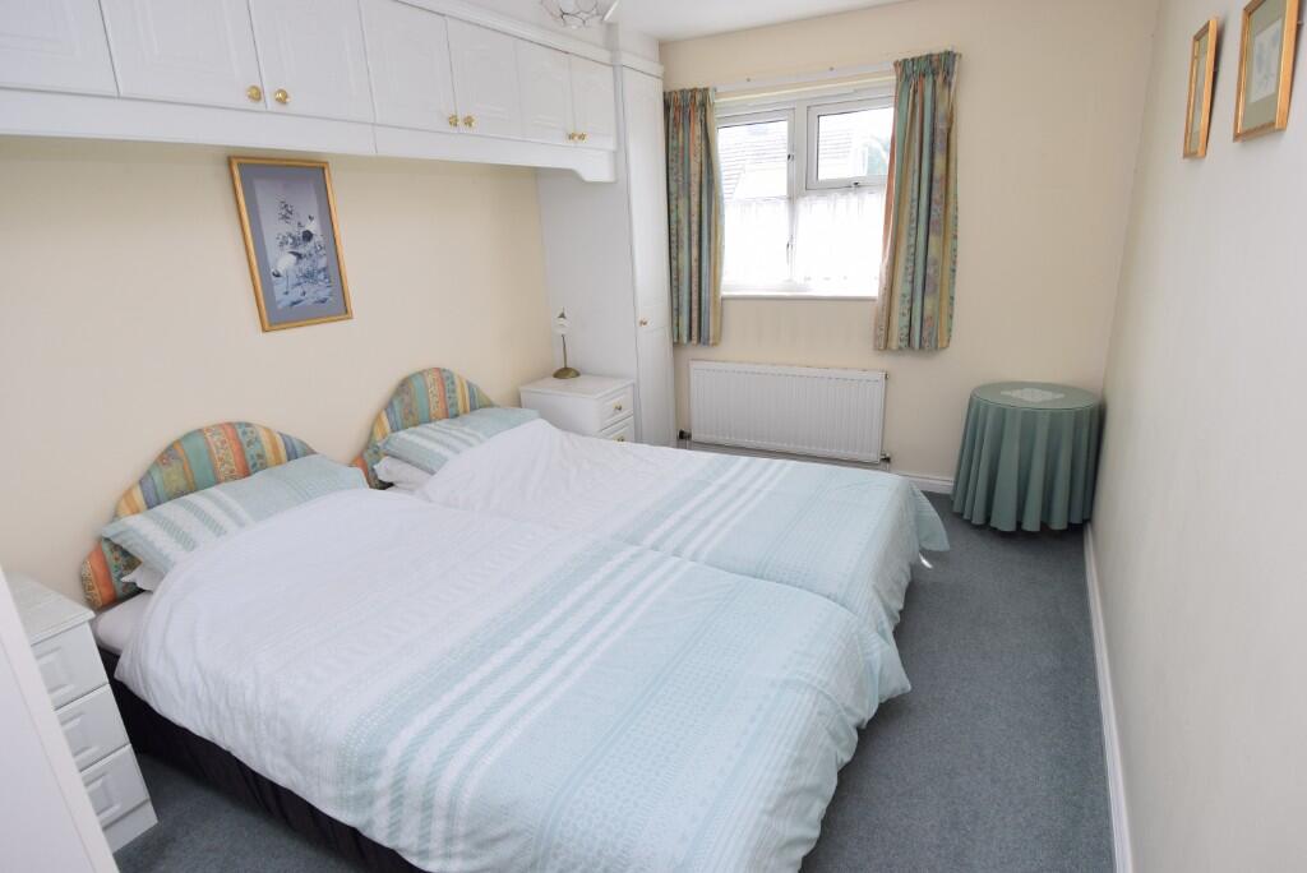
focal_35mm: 18
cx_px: 654
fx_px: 654
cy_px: 436
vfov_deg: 67.5
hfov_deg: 90.0
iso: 400
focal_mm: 12
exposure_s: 1/160
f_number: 6.3
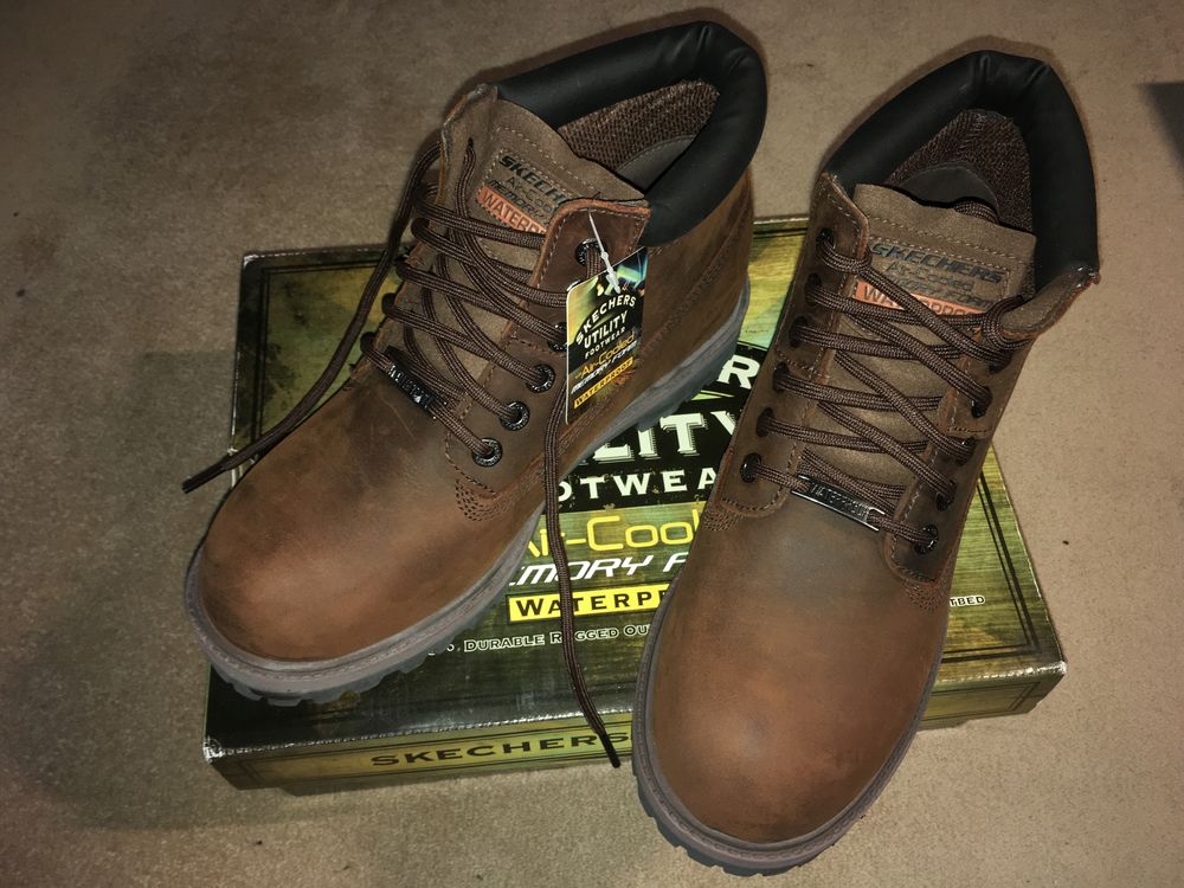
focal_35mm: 29
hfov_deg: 61.7
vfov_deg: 48.2
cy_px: 444
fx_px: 992
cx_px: 592
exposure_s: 1/17
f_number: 2.2
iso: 50
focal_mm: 4.15
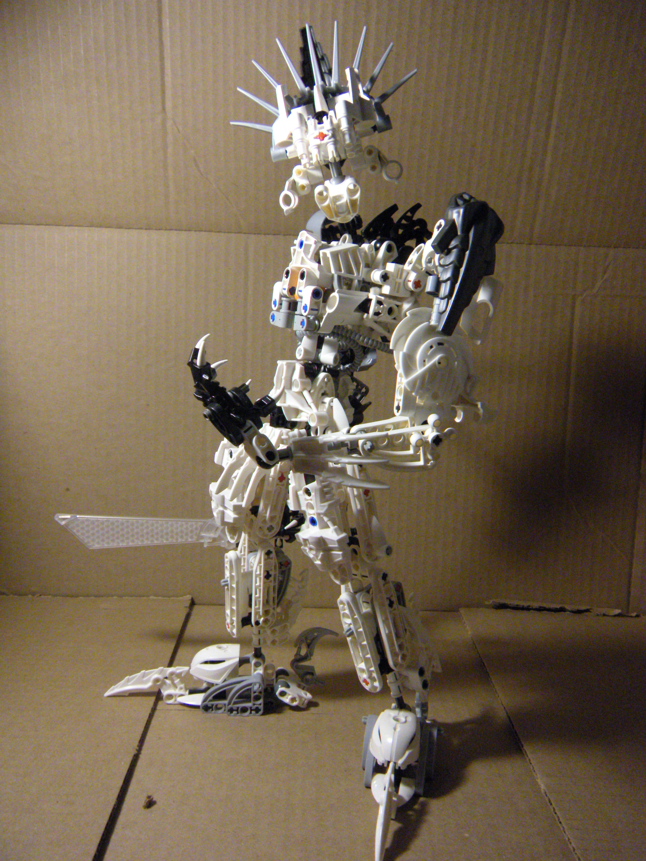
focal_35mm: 35
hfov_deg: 40.7
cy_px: 430
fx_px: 871
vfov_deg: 52.6
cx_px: 323
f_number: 3.8
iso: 371
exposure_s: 1/54.8
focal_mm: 5.9
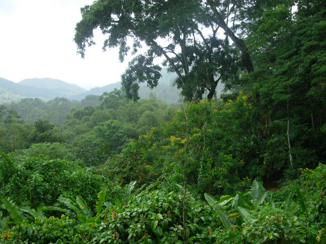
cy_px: 122
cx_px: 163
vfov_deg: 37.7
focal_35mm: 38
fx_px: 358
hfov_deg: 49.0
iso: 50
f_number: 2.9
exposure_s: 1/304
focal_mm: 6.3
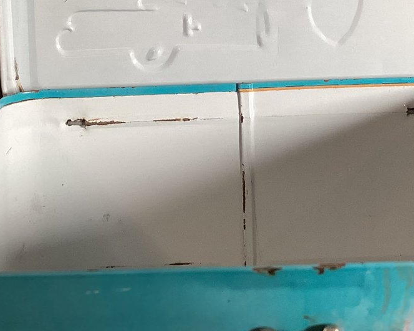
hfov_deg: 27.5
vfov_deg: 21.2
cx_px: 245
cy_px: -18
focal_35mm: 69
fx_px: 845
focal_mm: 3.3
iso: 50
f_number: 2.4
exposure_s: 1/60
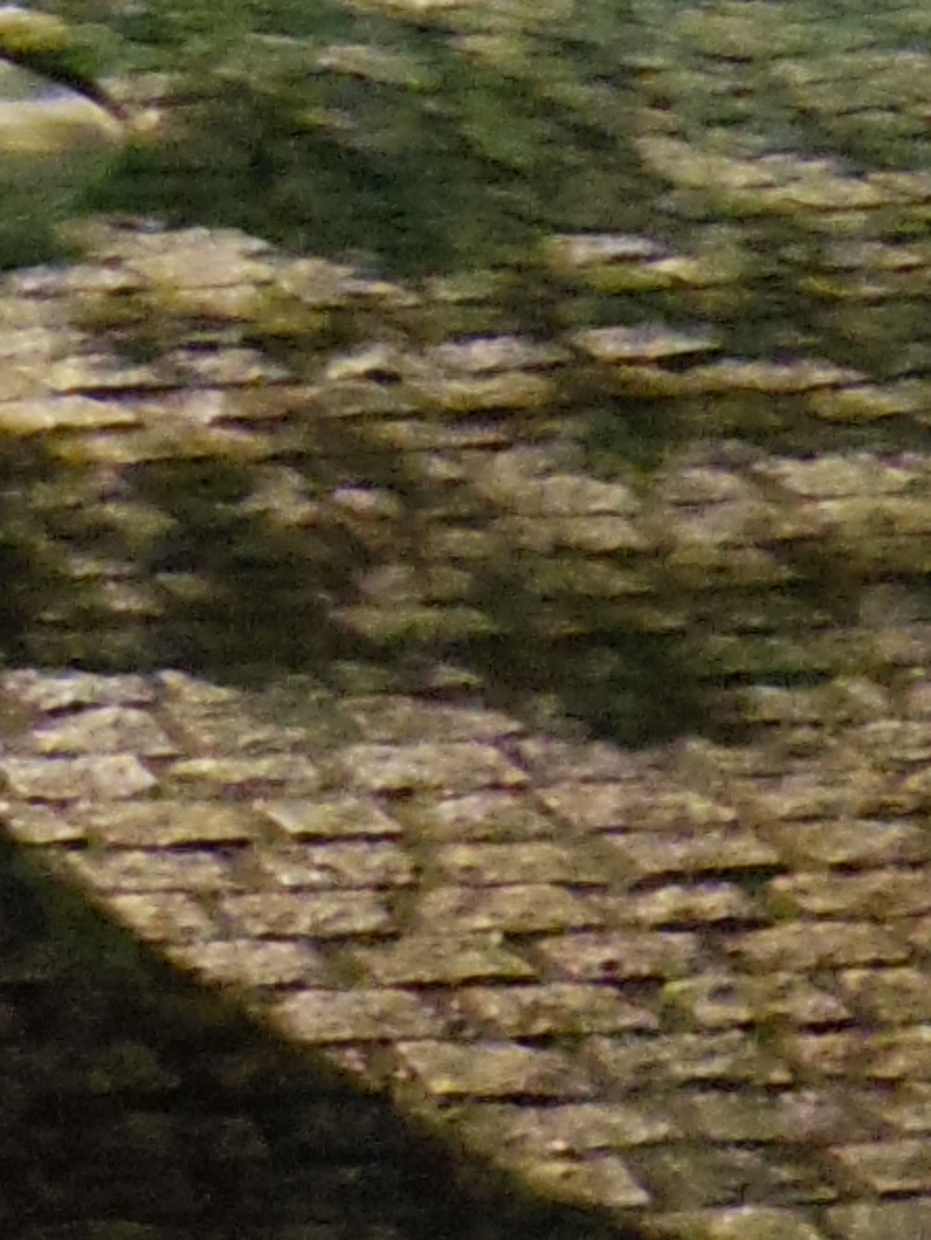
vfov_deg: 6.9
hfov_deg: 5.3
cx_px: -1910
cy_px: 3630
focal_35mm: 262
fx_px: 9385
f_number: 1.9
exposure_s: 1/30
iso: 3200
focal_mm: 8.5
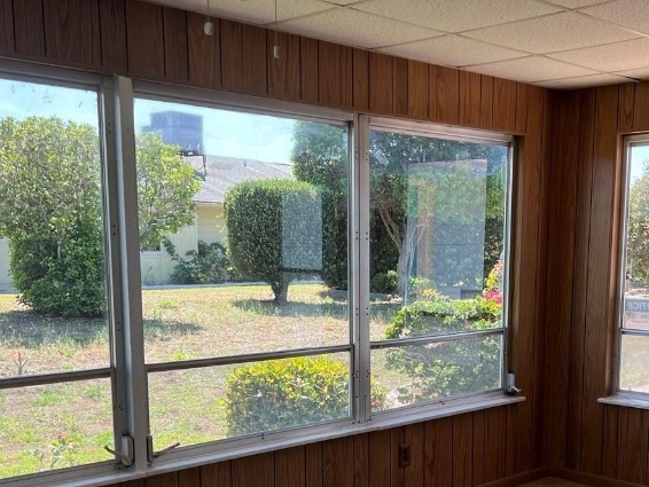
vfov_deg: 30.3
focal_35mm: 47
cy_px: 375
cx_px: 432
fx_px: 882
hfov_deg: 39.9
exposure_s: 1/614
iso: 50
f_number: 1.5
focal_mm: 5.7
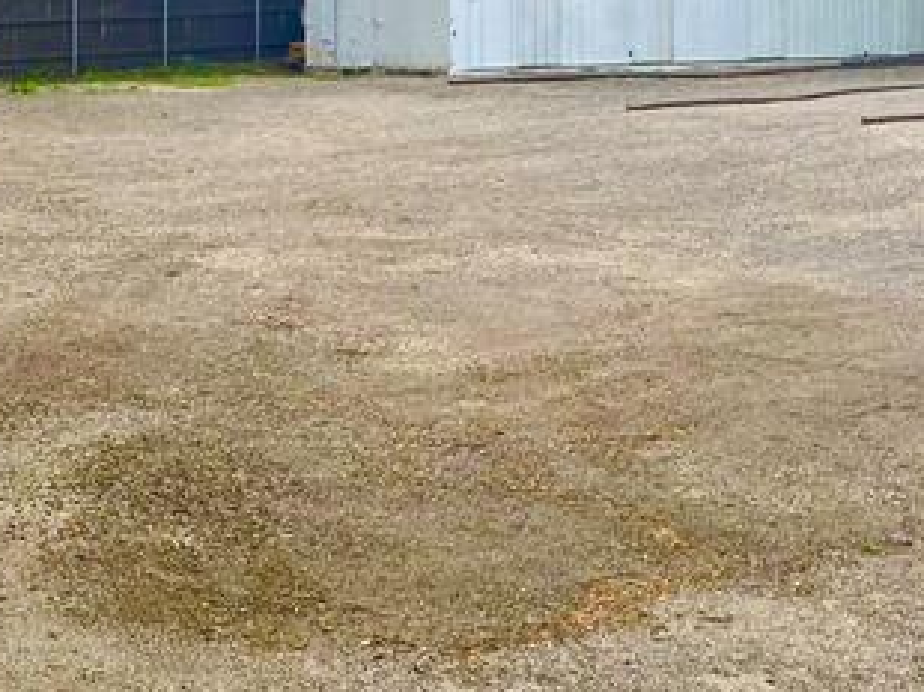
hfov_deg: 22.4
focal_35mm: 86
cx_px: 766
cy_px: -54
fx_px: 2294
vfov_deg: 16.7
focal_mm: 4.25
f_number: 1.8
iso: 32
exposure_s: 1/752
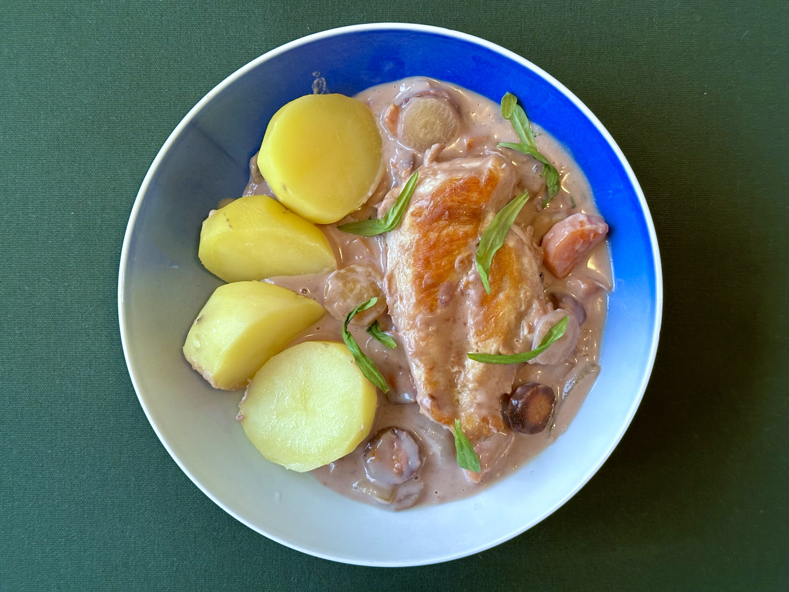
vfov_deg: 30.3
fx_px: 1094
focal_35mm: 48
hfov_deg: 39.7
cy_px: 296
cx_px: 394
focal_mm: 6.86
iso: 250
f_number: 1.78
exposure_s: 1/50
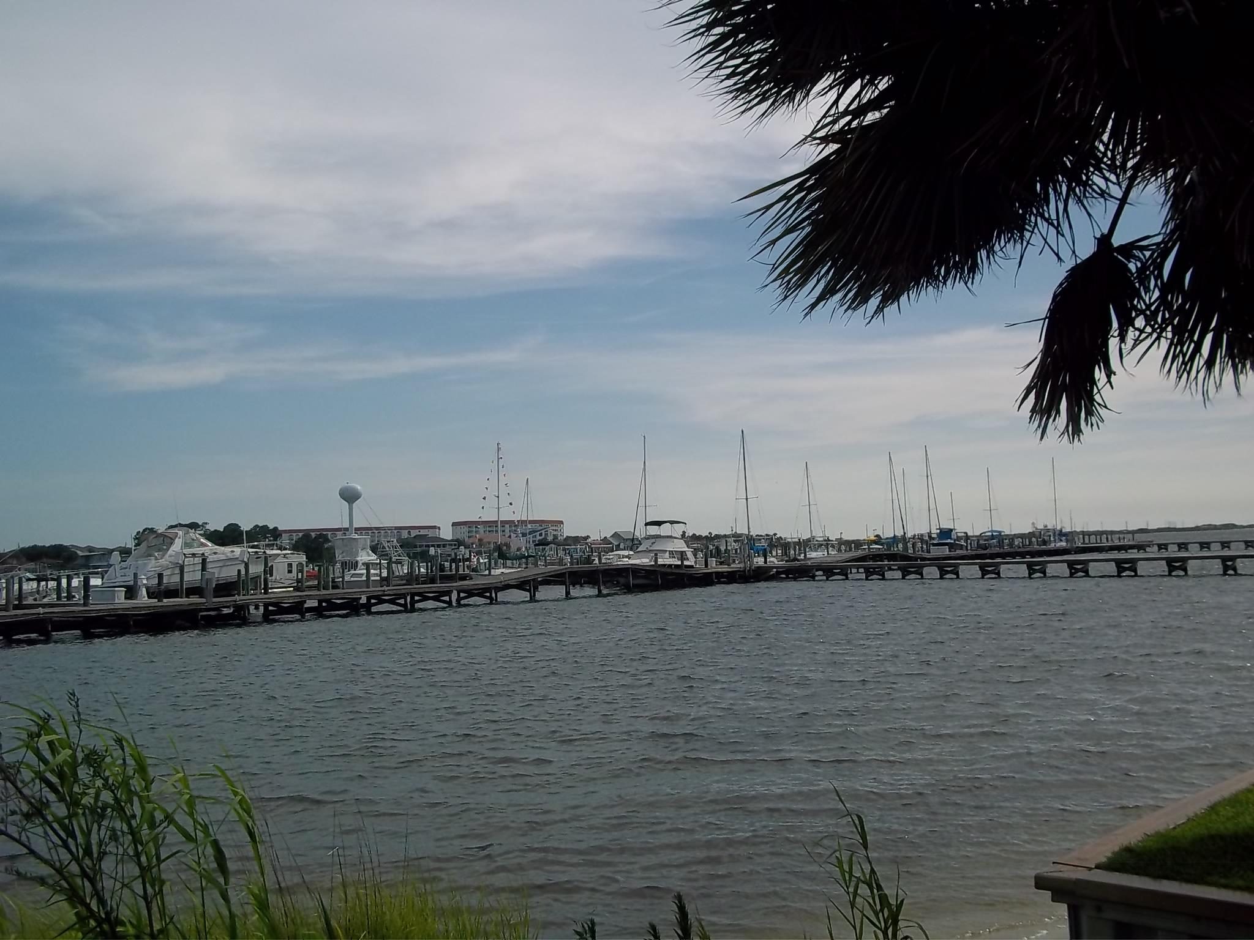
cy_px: 470
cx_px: 627
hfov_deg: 51.4
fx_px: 1304
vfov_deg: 39.7
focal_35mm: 36
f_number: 8
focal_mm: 6.5
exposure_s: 1/400
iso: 80
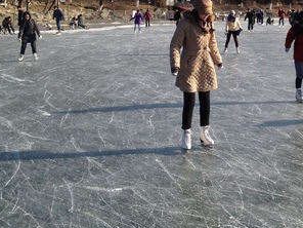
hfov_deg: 28.6
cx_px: 273
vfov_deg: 22.1
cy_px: 23
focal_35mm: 65
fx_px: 569
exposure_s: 1/1453
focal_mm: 4.28
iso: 64
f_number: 2.4
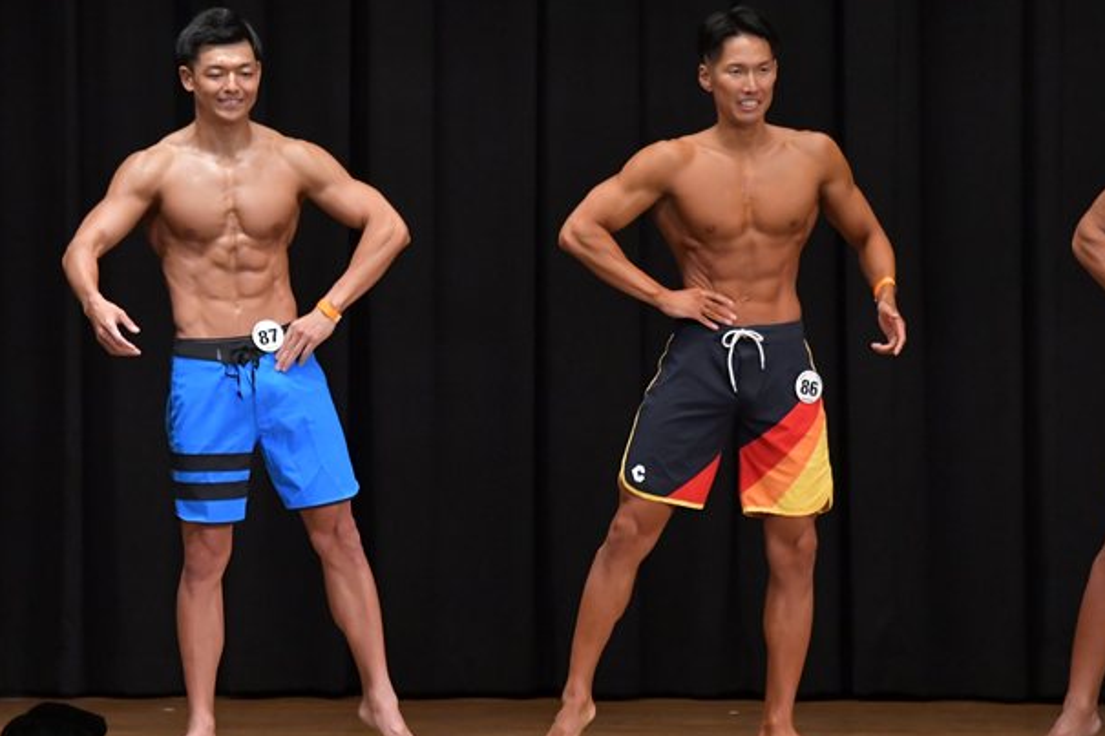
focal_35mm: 278
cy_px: 407
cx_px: 456
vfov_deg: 4.9
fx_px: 8530
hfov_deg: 7.4
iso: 5000
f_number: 5.6
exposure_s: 1/400
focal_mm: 145
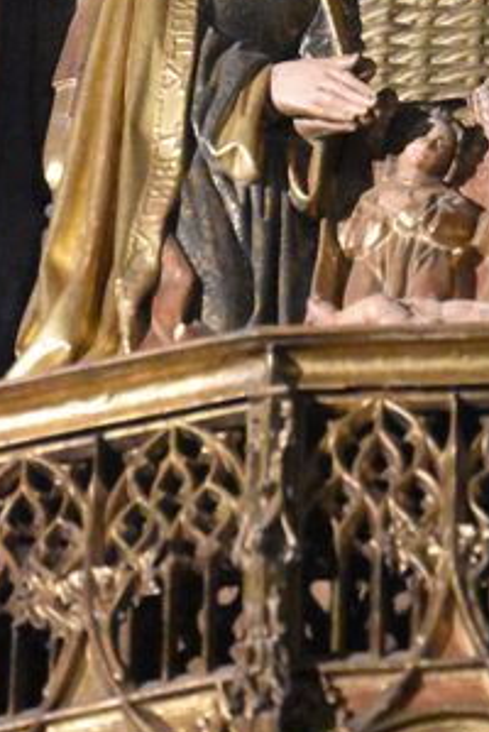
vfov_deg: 5.6
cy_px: -61
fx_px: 7484
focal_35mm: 368
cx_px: 463
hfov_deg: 3.7
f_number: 4.8
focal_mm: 105
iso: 12800
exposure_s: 1/100
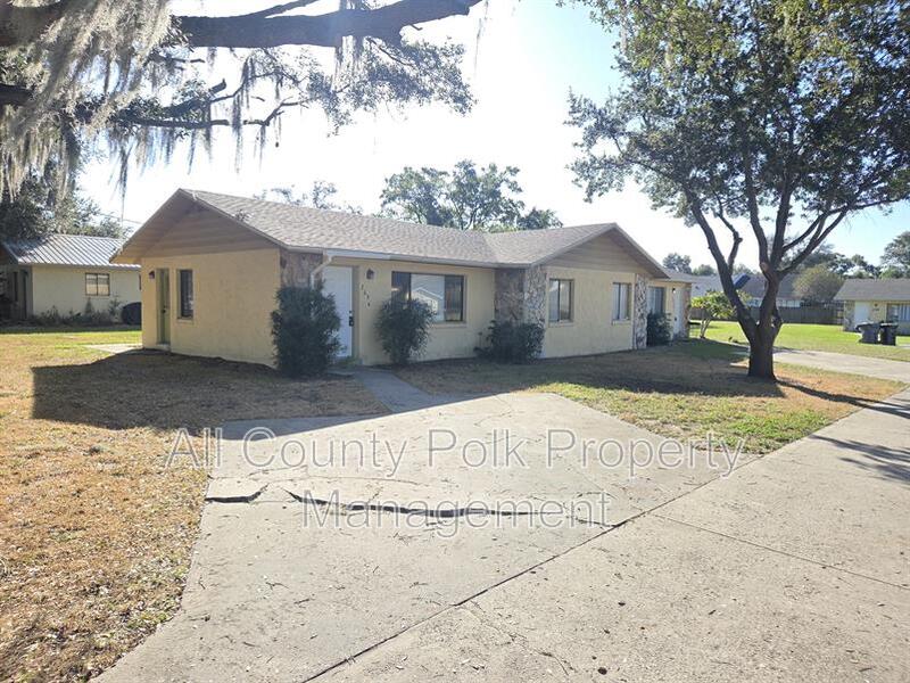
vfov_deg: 58.9
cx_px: 455
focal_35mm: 23
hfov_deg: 73.9
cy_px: 342
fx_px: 605
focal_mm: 5.4
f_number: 1.8
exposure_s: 1/1925
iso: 80
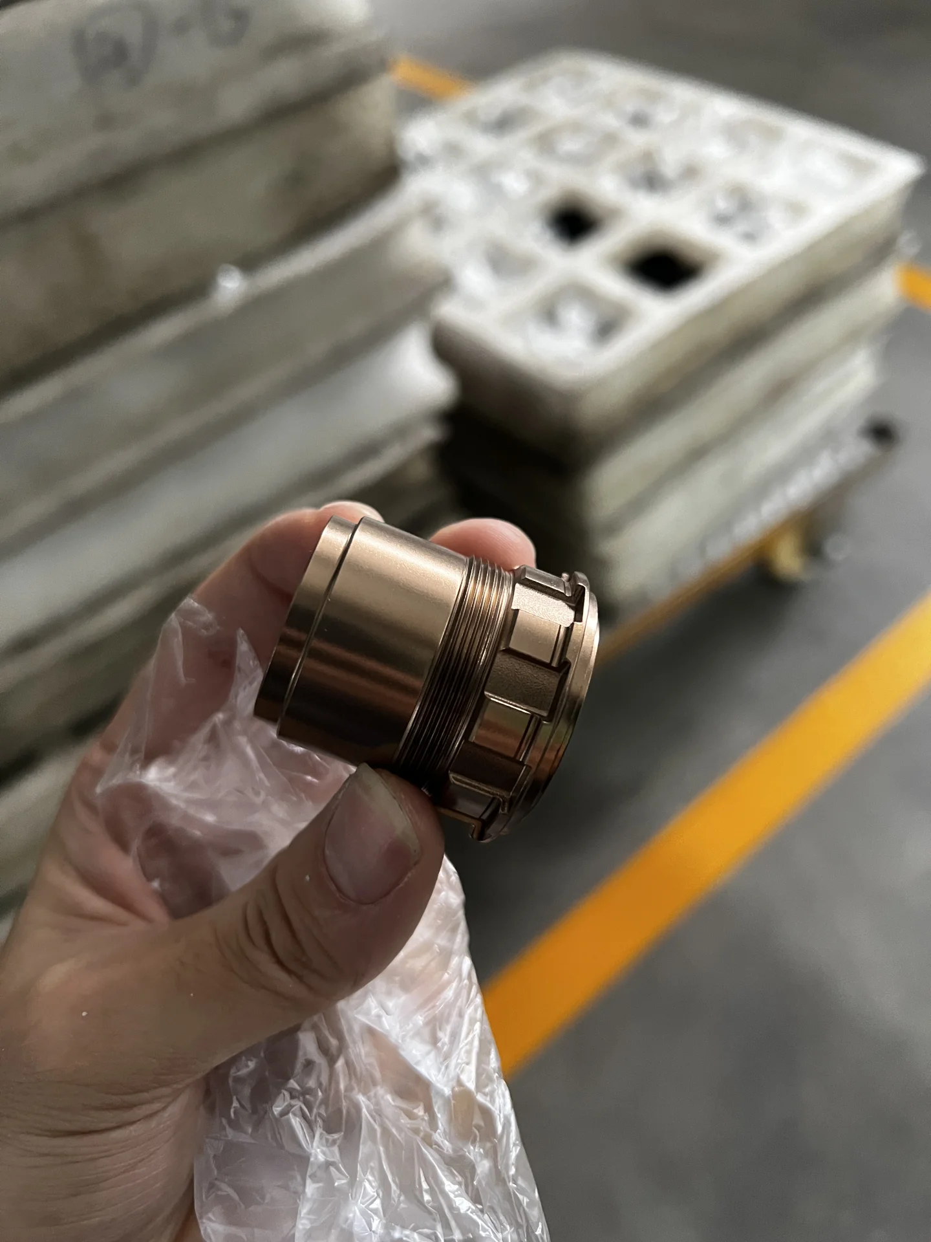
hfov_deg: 53.1
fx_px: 932
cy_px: 621
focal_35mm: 26
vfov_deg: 67.3
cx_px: 466
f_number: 1.5
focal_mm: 5.7
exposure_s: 1/60
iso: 400
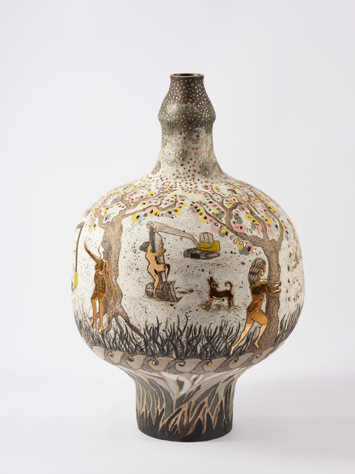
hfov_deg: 15.6
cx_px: 178
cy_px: 237
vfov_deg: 20.7
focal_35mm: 95
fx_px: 1299
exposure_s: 1/80
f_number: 20
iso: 100
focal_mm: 120
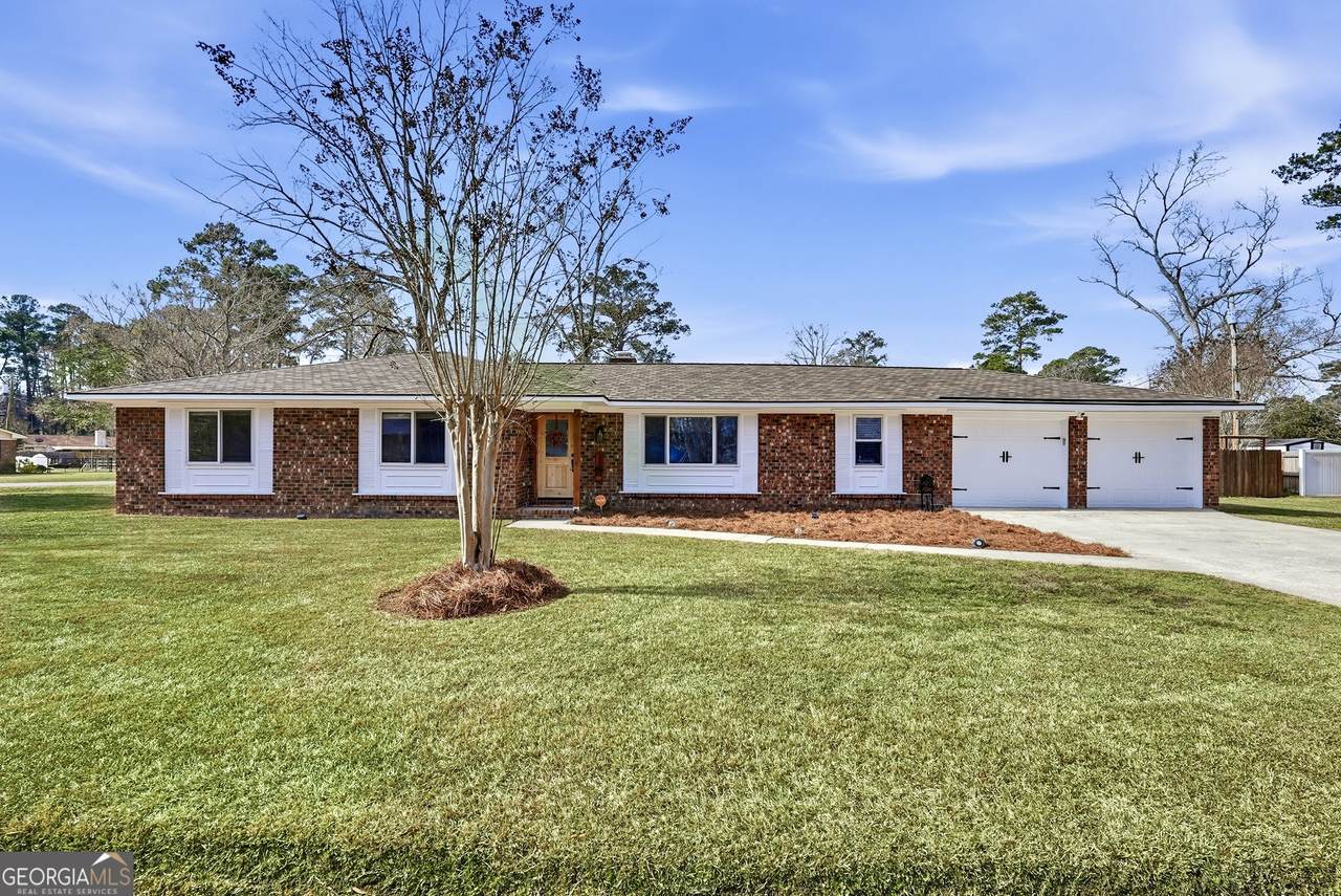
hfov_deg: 96.7
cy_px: 448
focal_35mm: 16
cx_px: 670
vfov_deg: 73.8
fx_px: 596
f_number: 9
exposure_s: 1/3200
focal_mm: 16
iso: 320
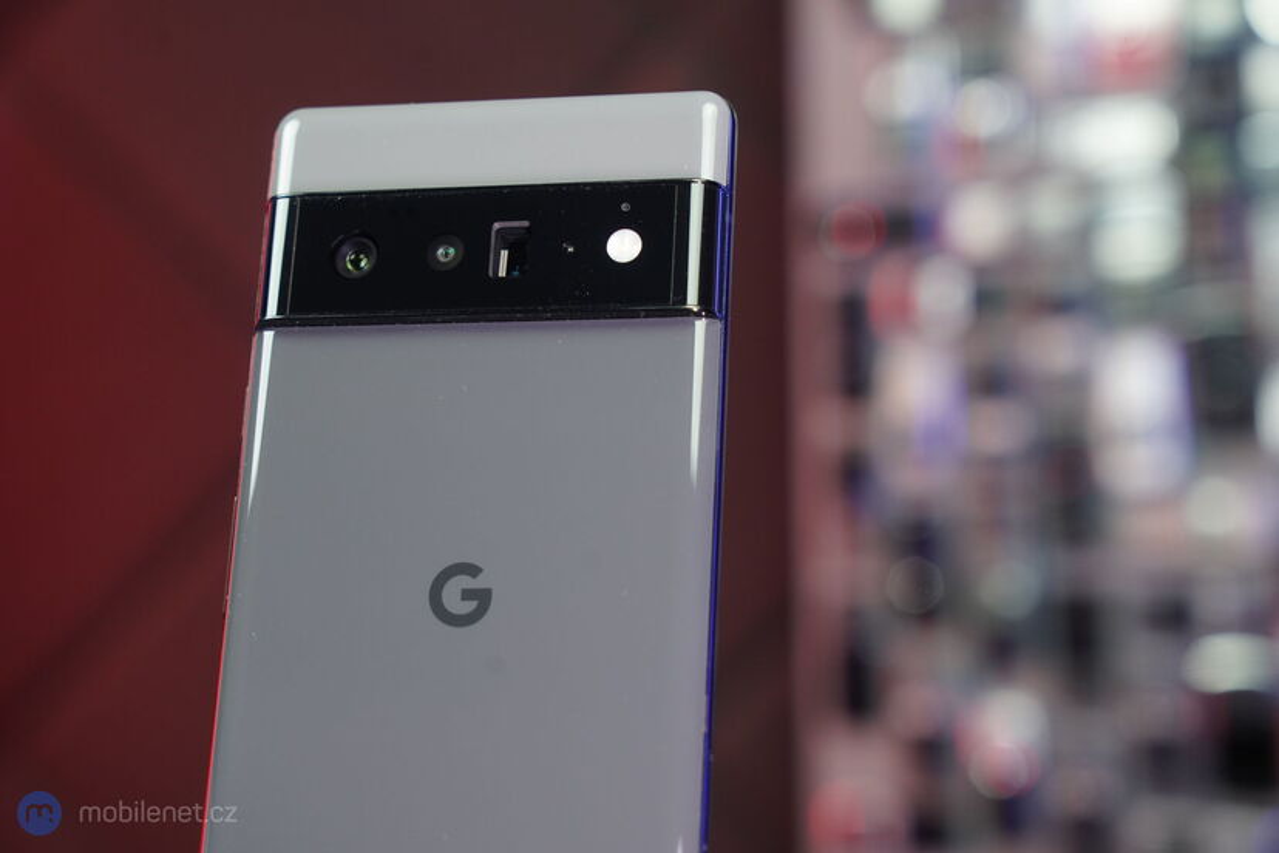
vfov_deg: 20.6
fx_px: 2345
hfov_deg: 30.5
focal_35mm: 66
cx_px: 640
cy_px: 426
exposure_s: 1/160
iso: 2000
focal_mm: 66
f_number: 5.6
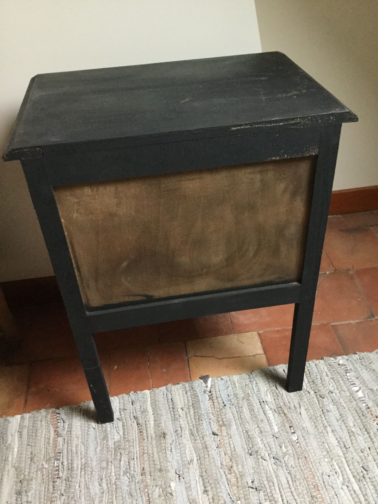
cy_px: 252
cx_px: 189
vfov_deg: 58.4
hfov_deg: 45.4
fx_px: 451
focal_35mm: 31
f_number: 2.4
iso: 250
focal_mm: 3.3
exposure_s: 1/25
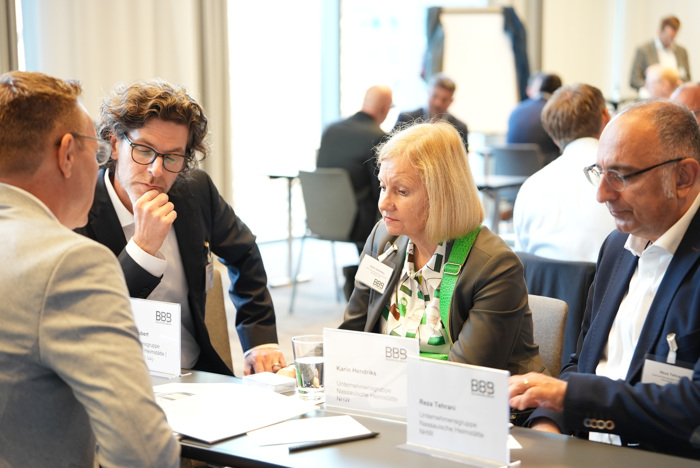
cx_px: 350
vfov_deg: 19.5
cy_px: 234
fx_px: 1362
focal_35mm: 70
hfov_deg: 28.8
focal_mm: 70
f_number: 3.2
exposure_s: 1/100
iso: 1600
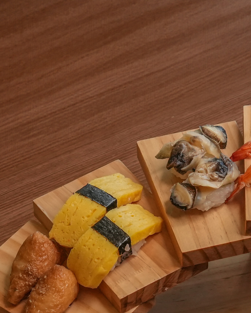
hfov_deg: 8.9
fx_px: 1606
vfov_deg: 10.9
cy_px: 412
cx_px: 255
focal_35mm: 173
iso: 1600
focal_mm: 45
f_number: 8
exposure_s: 1/125
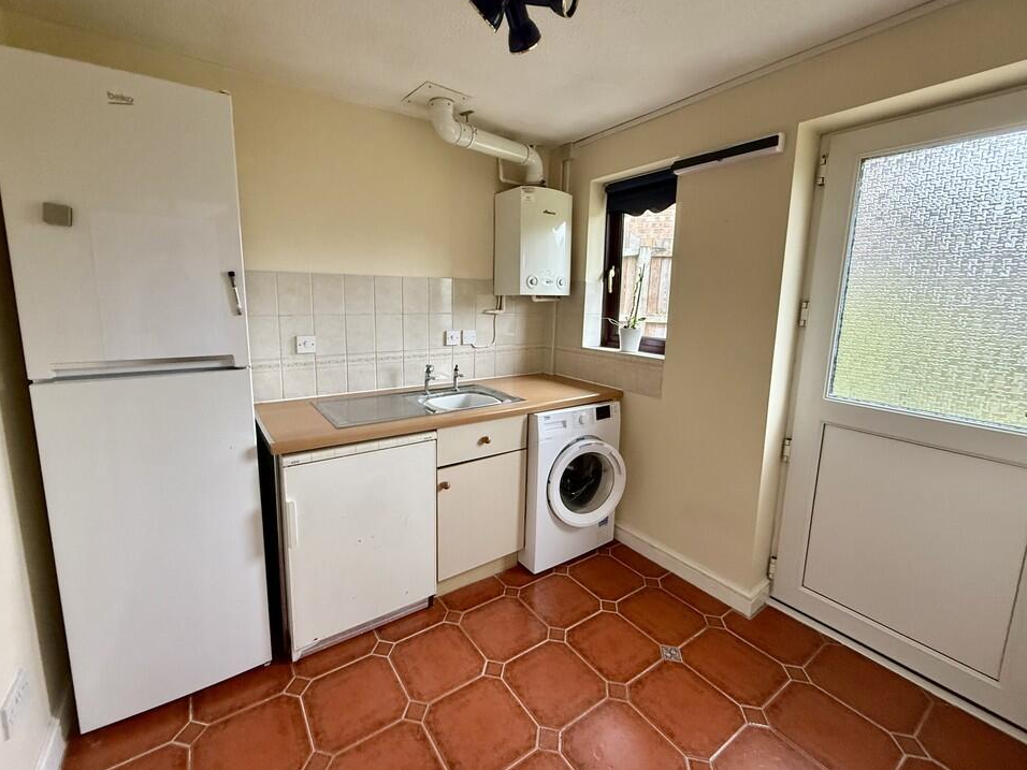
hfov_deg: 98.1
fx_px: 445
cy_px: 363
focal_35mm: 15
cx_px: 494
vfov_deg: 81.7
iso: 320
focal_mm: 2.22
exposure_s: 1/99
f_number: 2.2
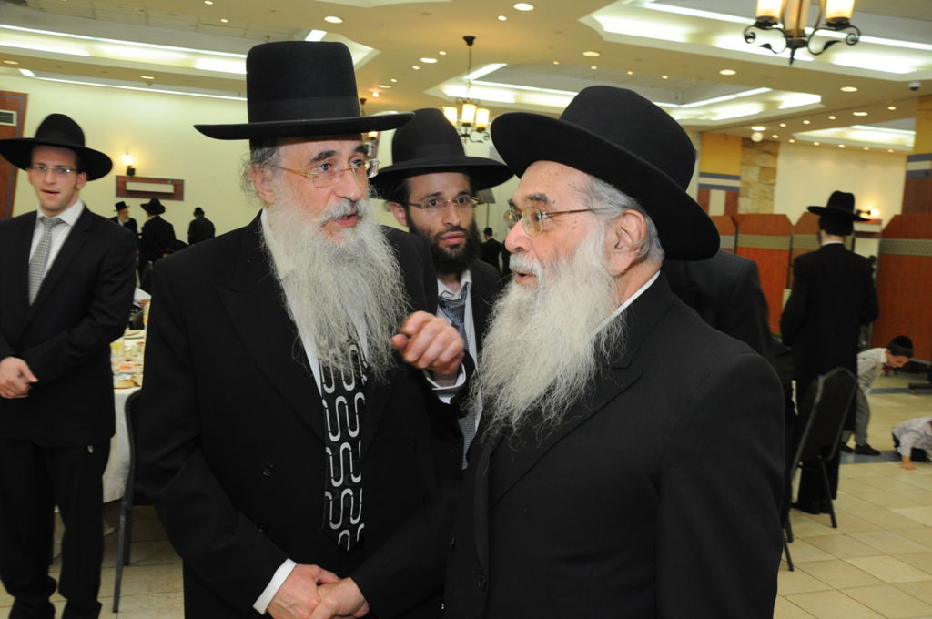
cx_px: 466
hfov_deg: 57.3
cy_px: 310
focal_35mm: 33
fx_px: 853
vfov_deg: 39.9
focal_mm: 22
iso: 800
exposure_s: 1/60
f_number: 5.6
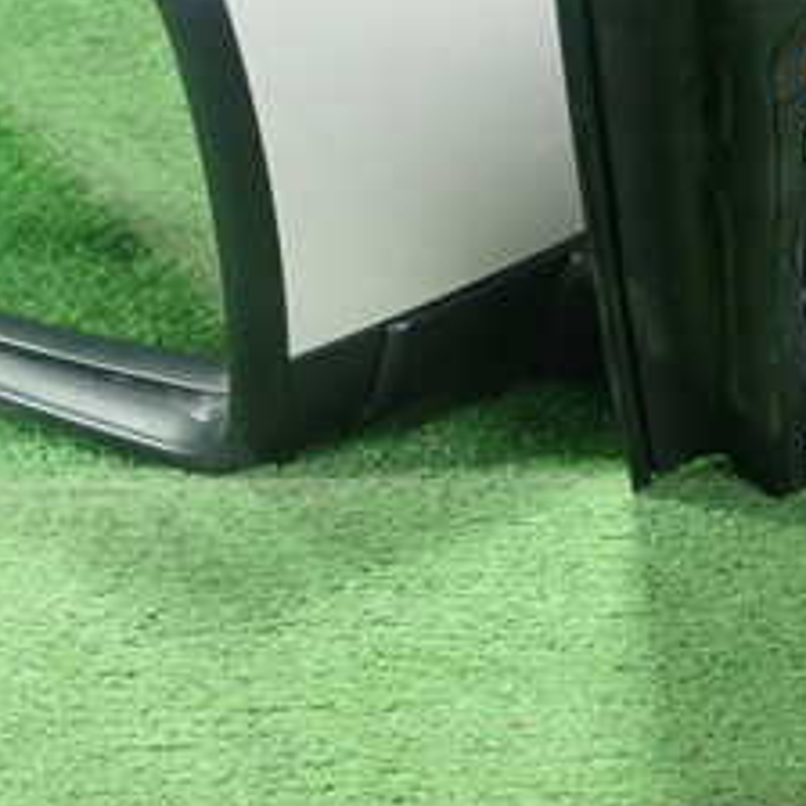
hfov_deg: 24.3
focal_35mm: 71
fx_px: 1870
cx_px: 407
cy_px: 309
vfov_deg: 24.3
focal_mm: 5.5
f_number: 2.3
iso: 640
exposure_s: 1/125
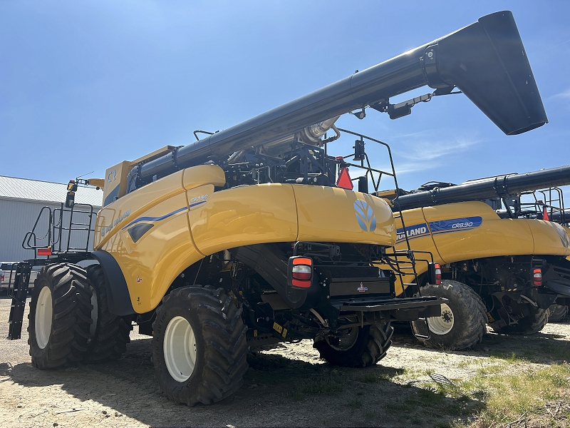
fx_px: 428
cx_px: 285
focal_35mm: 26
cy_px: 214
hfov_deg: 67.3
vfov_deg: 53.1
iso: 50
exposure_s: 1/5076
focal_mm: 5.7
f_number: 1.5
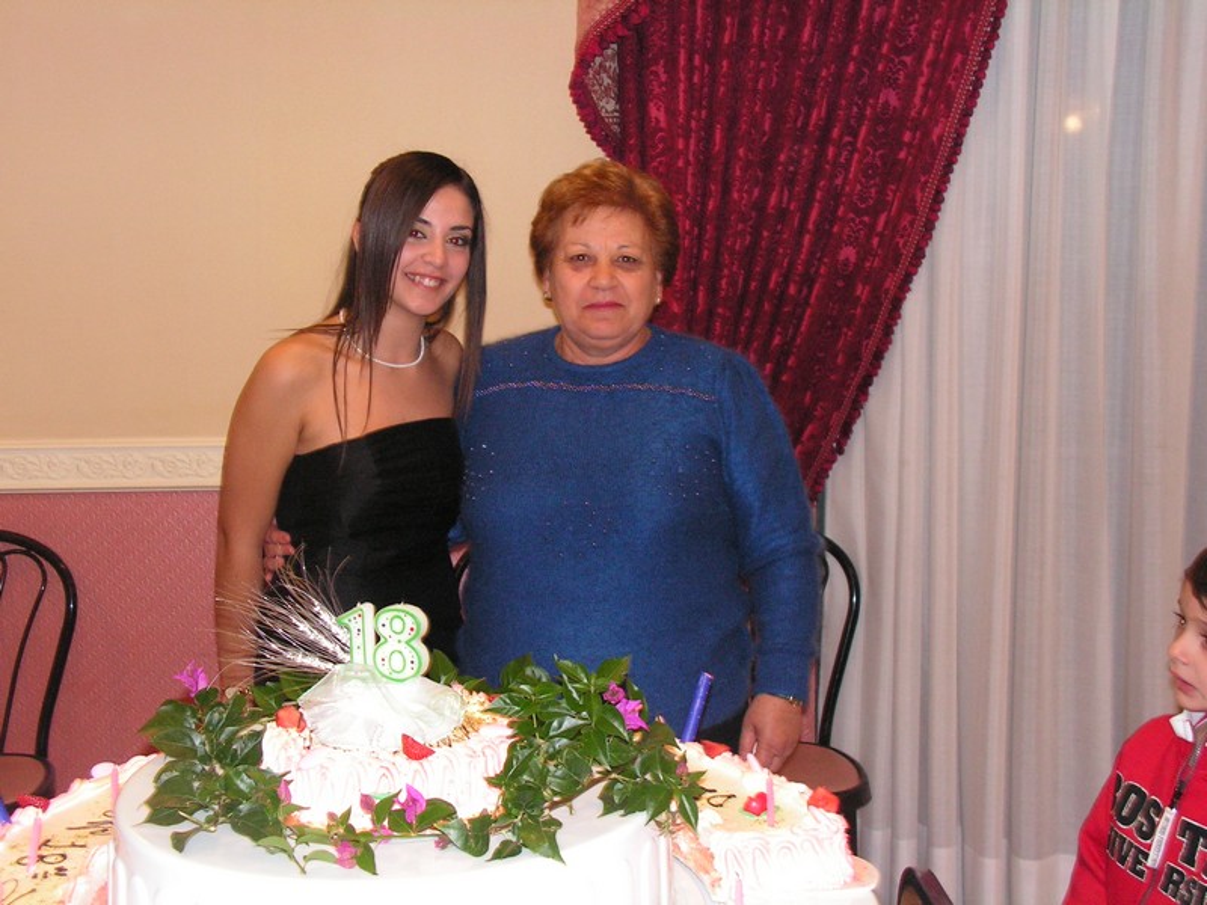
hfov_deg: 38.2
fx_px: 1743
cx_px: 604
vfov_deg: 29.1
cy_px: 452
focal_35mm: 50
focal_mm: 8.4
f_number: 3.2
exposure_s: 1/40
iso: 200
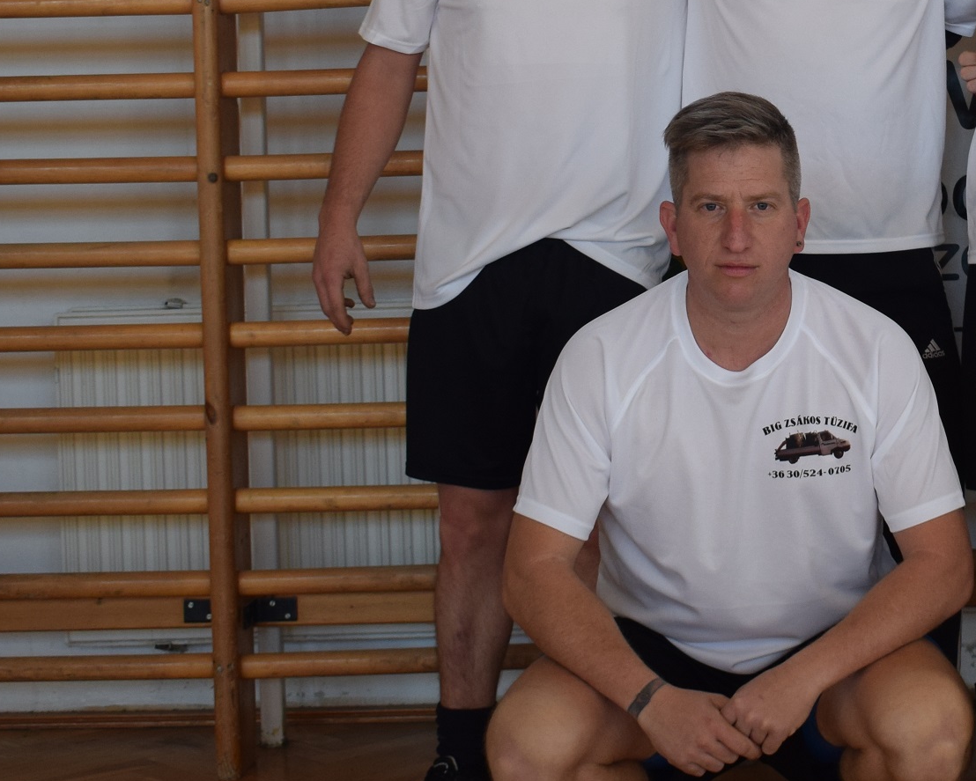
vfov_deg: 16.0
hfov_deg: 19.7
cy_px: 107
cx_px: 915
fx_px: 2753
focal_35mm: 95
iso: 400
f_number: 4.5
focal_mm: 25
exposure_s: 1/80
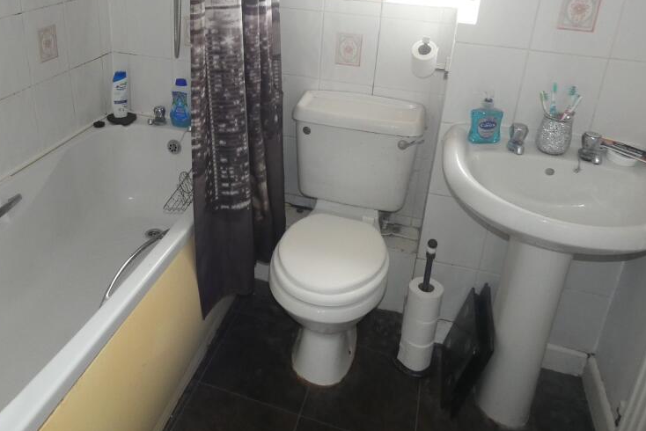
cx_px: 268
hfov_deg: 63.2
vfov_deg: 43.5
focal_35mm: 29
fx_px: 521
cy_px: 105
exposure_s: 1/60
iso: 250
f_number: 2.8
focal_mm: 3.6
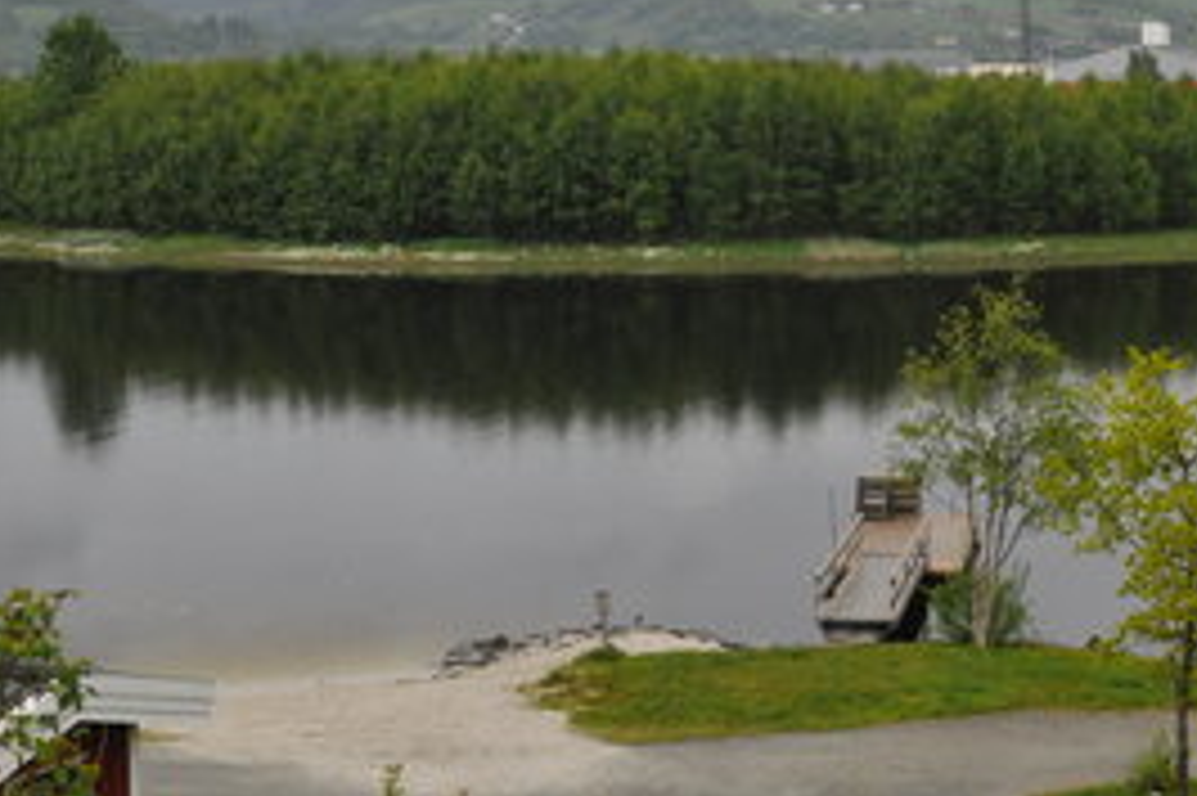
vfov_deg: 18.6
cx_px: 603
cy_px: 238
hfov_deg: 27.7
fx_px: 2426
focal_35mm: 73
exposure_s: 1/1000
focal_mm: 24
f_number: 16
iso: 1600
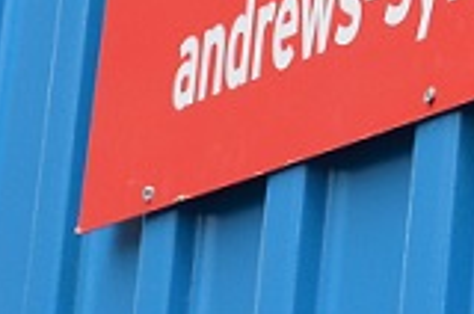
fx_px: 3508
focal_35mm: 267
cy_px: -477
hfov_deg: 7.5
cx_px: 782
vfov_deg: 5.0
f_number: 4.5
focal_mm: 24
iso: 400
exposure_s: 1/80
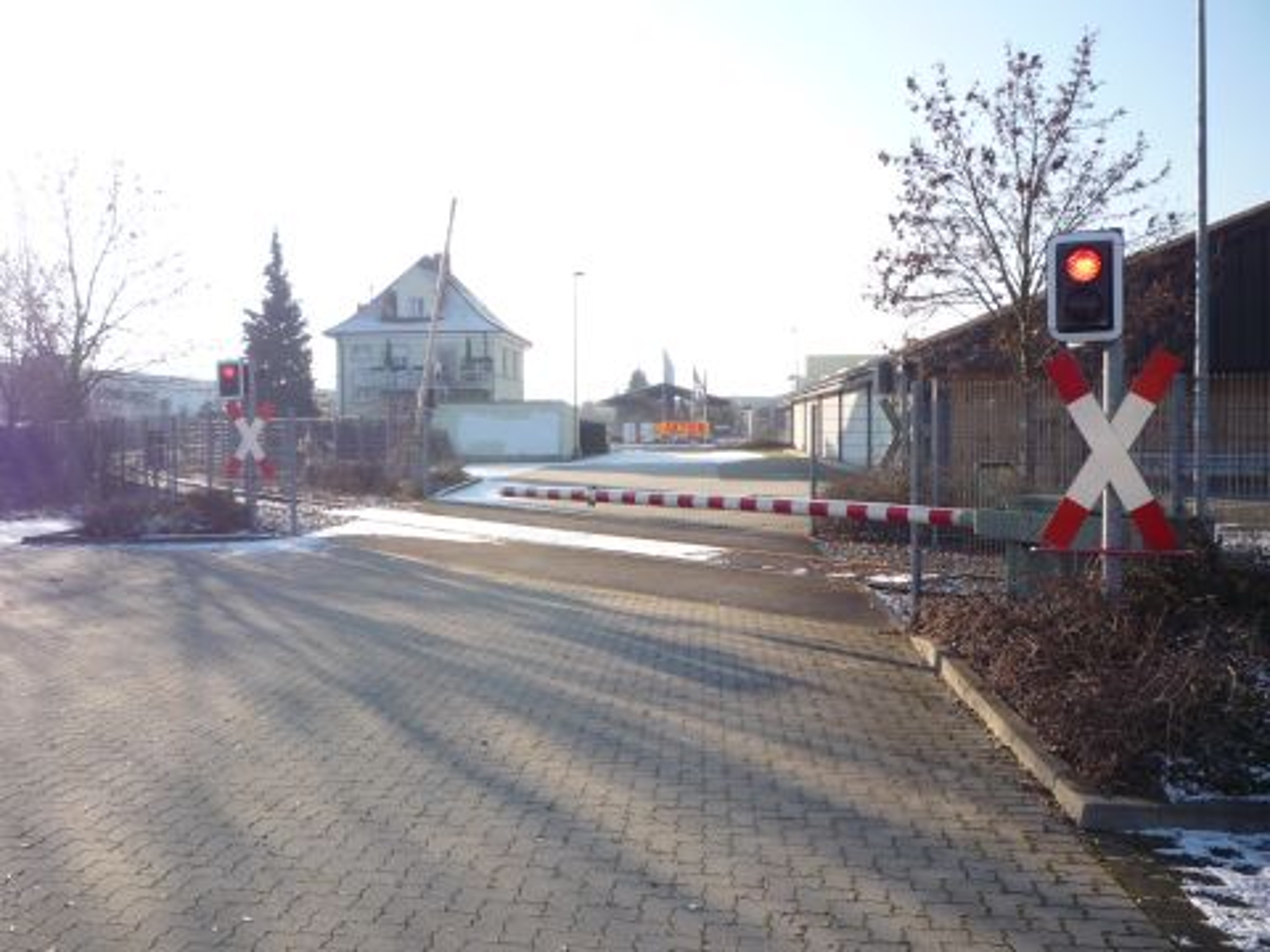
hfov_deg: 56.8
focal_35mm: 32
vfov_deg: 44.2
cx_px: 635
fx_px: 1174
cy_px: 476
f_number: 4
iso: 100
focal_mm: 5.2
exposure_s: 1/320
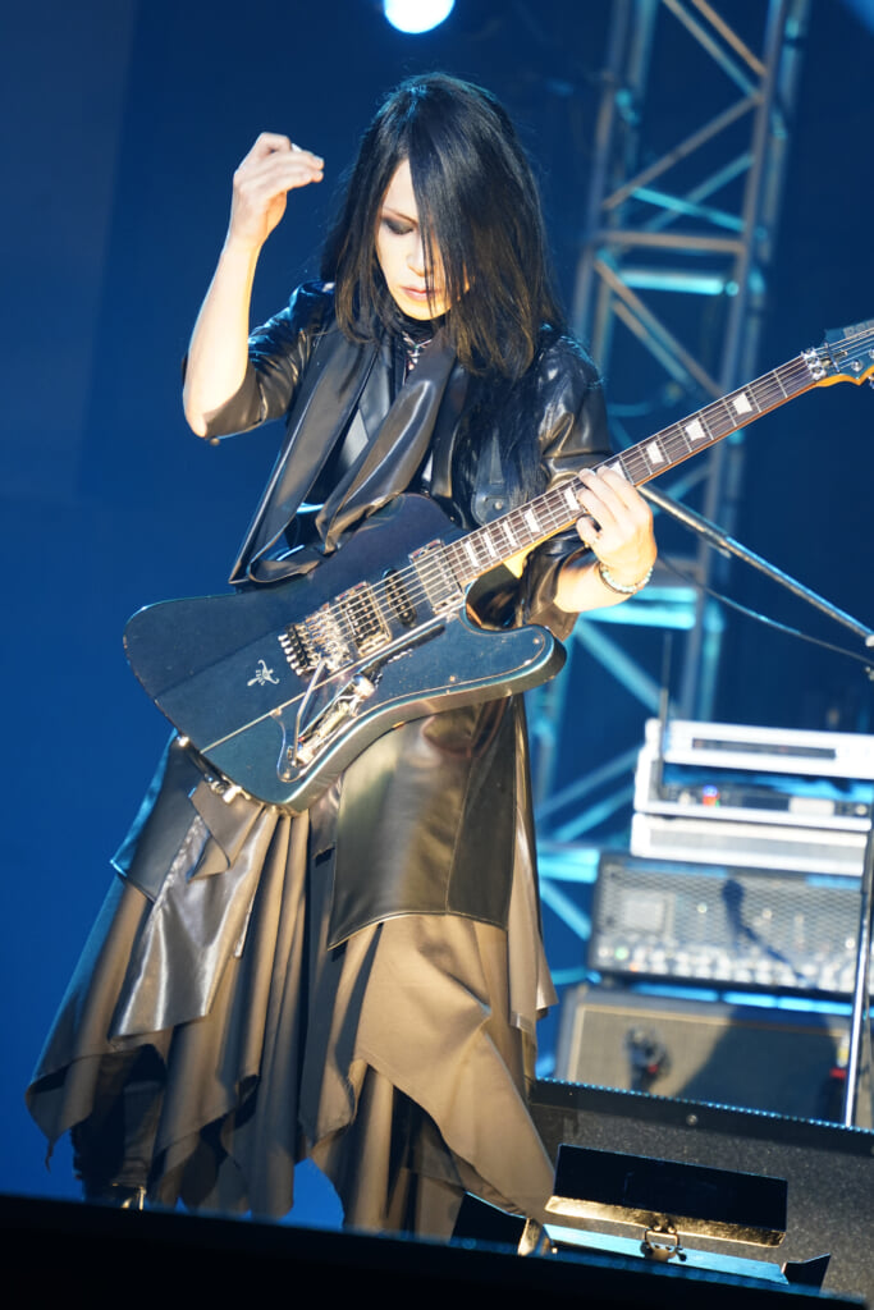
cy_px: 655
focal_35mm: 138
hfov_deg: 9.9
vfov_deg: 14.9
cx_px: 437
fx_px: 5023
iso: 2000
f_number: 5
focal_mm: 138
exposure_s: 1/320
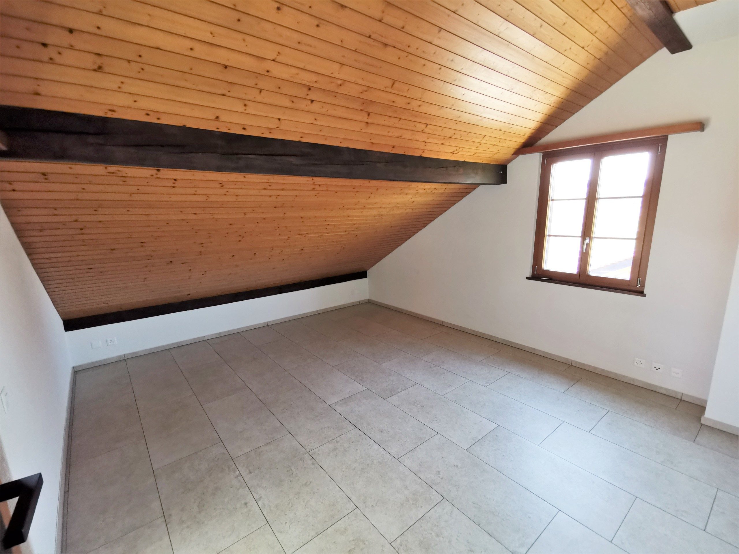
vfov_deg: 78.1
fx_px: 342
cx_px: 370
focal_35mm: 16
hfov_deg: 94.5
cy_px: 277
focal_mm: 2.35
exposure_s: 1/60
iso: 200
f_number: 2.2
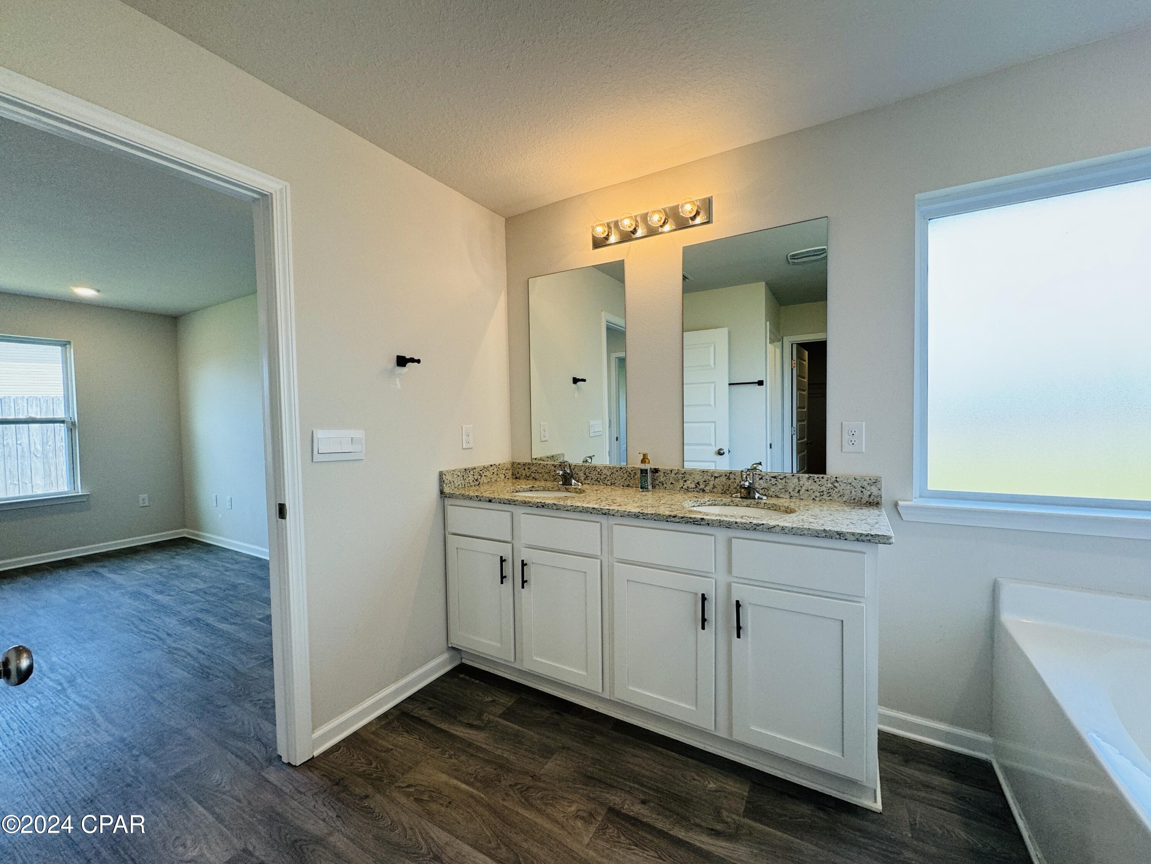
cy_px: 432
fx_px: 466
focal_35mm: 14
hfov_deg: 102.1
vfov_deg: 85.7
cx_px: 576
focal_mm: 2.22
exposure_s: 1/120
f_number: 2.2
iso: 100
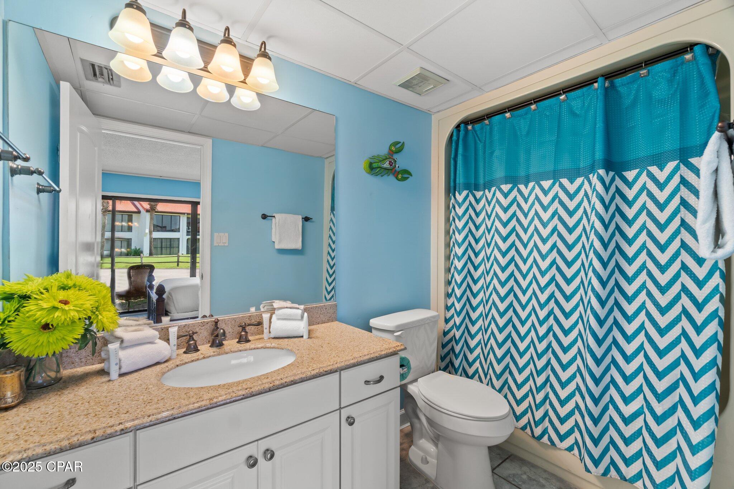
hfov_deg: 100.4
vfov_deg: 77.3
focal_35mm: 15
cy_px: 244
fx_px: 306
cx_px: 367
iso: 400
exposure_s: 1
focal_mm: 10
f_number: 8
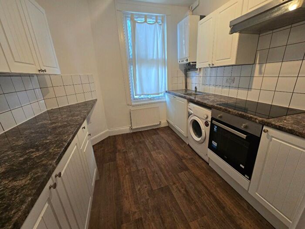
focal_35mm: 13
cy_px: 114
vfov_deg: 89.9
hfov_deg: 106.2
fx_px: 115
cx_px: 152
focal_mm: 2.2
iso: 250
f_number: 2.2
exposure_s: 1/50
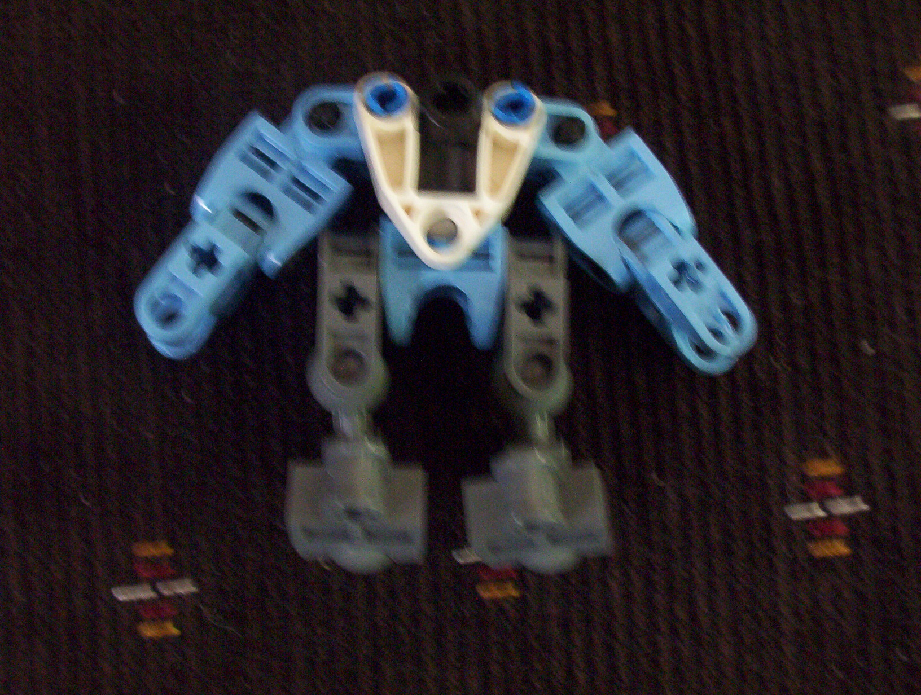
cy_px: 348
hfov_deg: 30.2
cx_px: 460
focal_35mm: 64
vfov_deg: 23.0
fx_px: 1707
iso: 200
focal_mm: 9.98
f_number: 3.54
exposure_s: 1/8
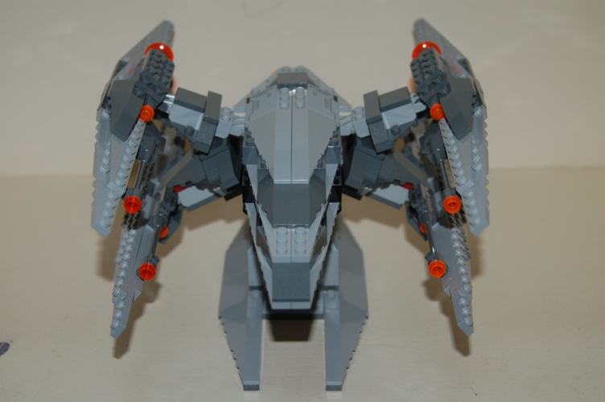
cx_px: 302
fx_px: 1159
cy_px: 201
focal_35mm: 69
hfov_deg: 29.3
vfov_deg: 19.7
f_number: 4.8
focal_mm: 46
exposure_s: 1/60
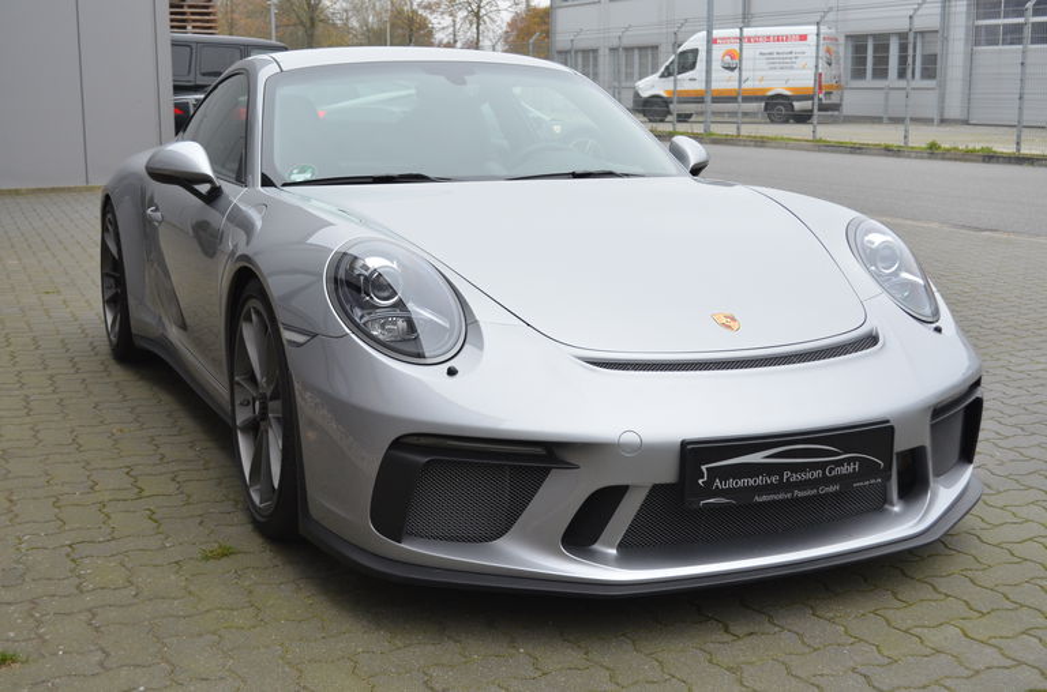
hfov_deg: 43.7
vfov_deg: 29.7
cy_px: 346
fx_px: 1306
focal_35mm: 45
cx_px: 524
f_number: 4.5
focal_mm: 30
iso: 800
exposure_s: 1/40
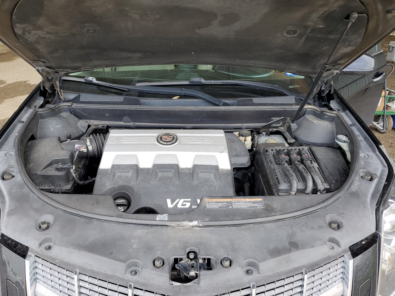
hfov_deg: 67.3
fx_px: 297
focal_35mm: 26
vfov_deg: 53.1
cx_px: 198
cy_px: 148
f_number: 1.5
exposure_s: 1/152
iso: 50
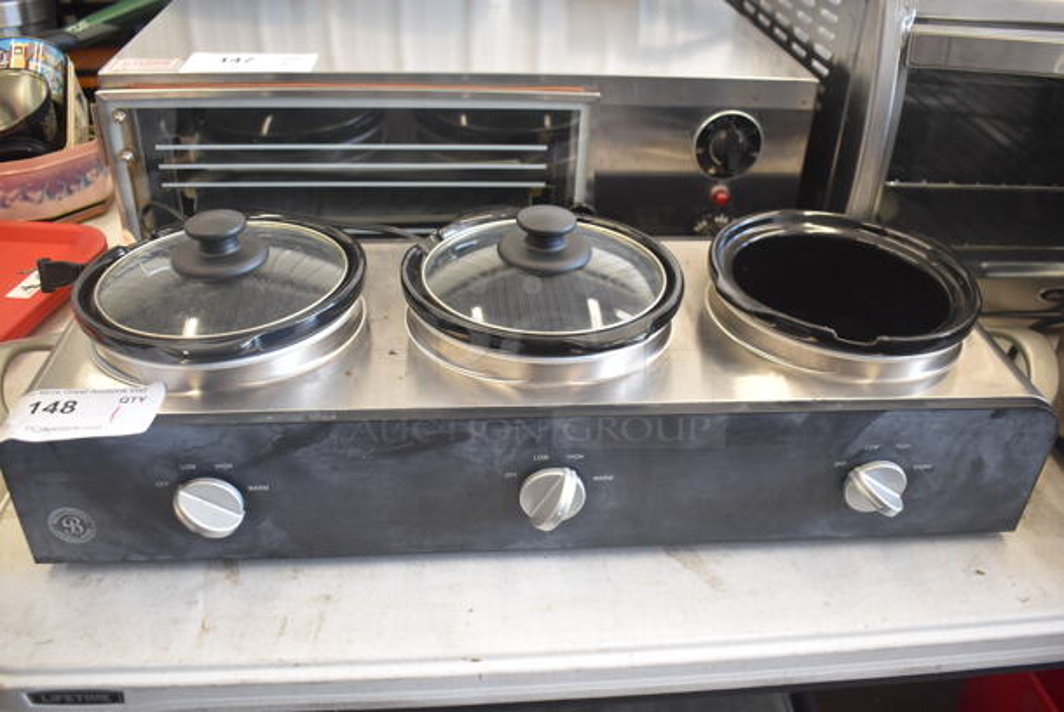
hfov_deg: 61.9
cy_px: 356
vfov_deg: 43.7
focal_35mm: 30
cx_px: 532
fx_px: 887
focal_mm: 20
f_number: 3.8
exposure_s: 1/125
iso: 1100
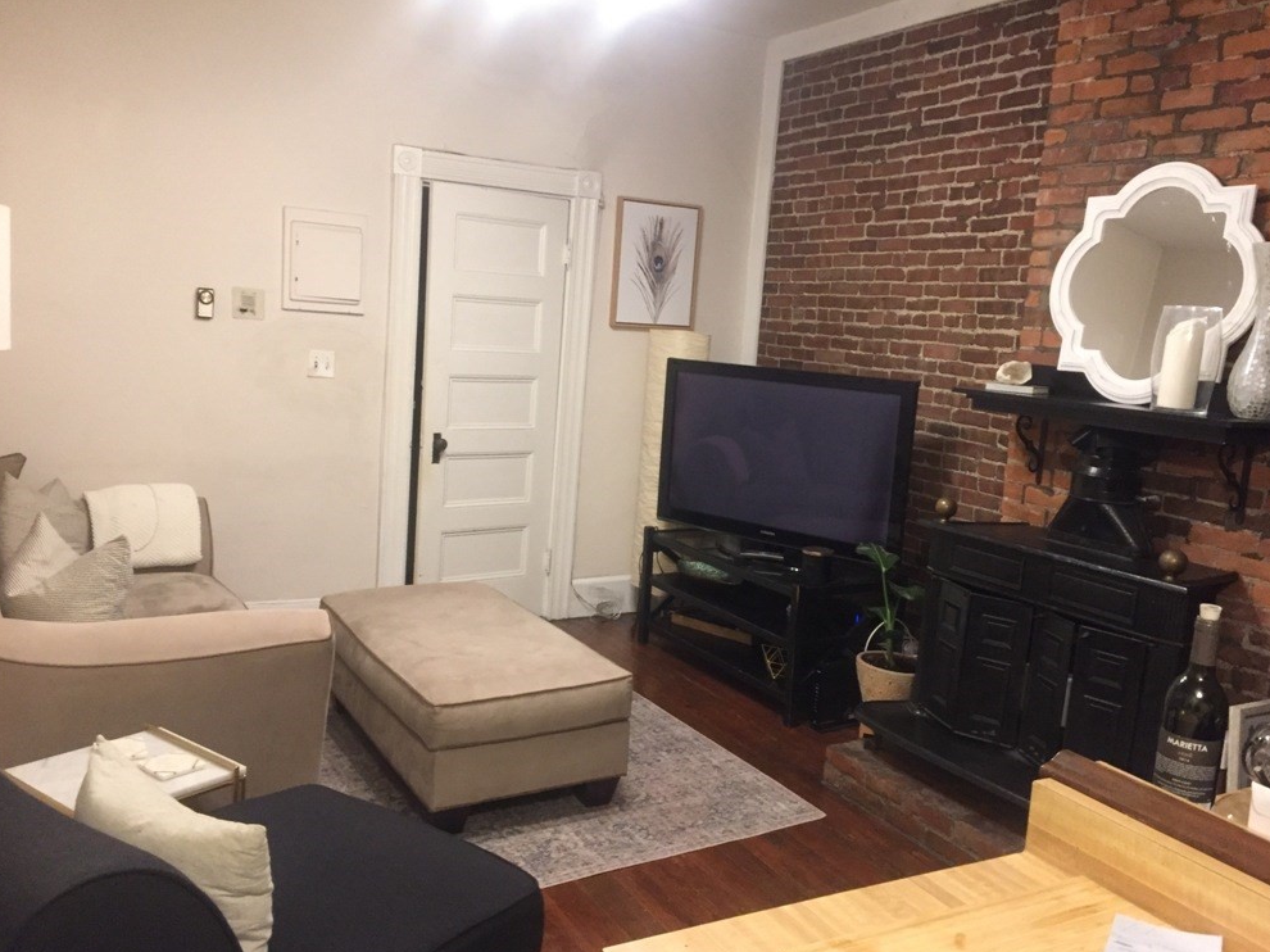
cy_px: 485
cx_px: 653
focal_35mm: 30
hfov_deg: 60.0
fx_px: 1100
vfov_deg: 46.8
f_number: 2.2
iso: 250
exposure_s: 1/24
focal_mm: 4.15
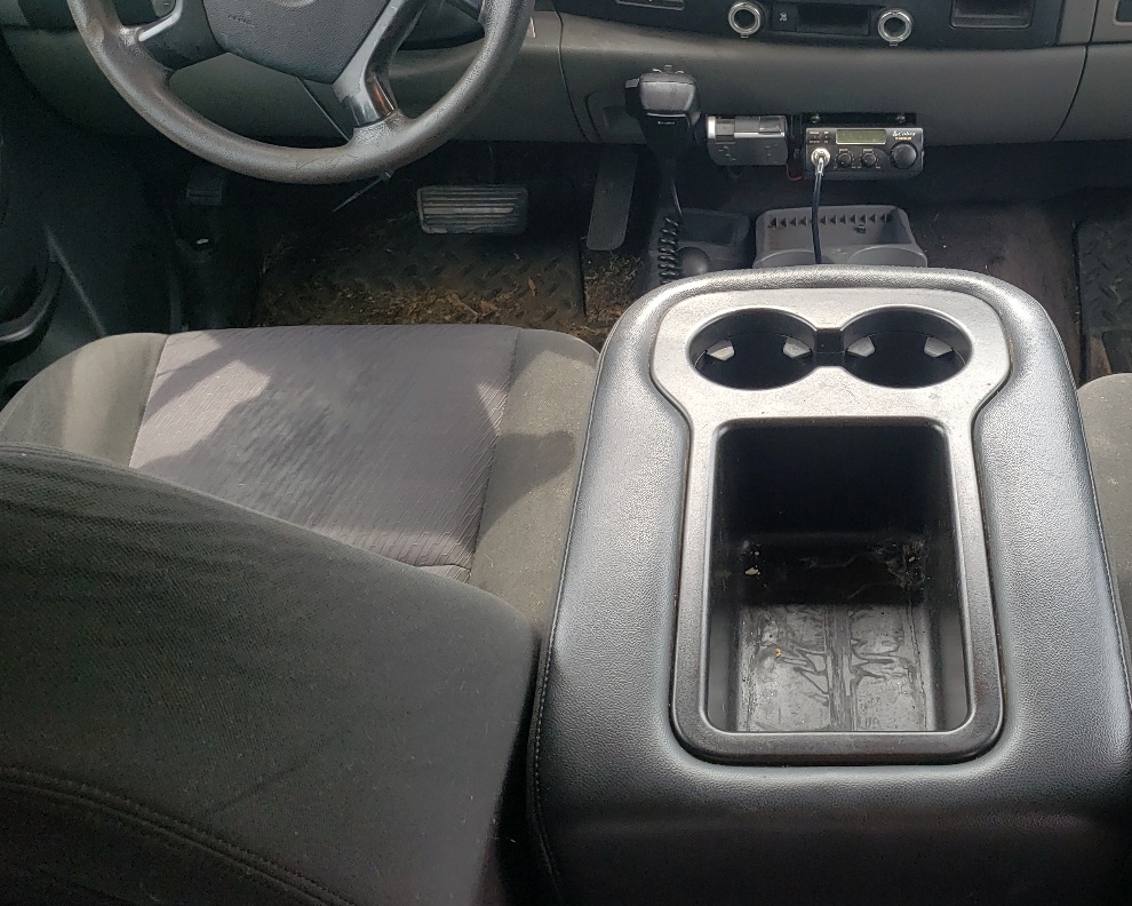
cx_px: 799
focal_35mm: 41
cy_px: 296
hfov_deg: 43.8
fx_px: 1374
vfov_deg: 36.1
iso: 50
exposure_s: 1/192
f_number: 1.5
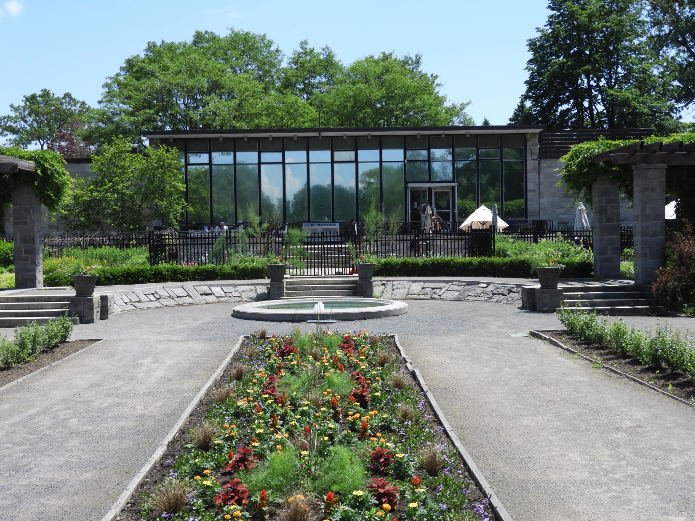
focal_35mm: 50
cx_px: 348
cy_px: 260
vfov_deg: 29.1
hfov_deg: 38.2
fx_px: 1004
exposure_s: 1/800
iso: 100
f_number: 4
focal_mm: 9
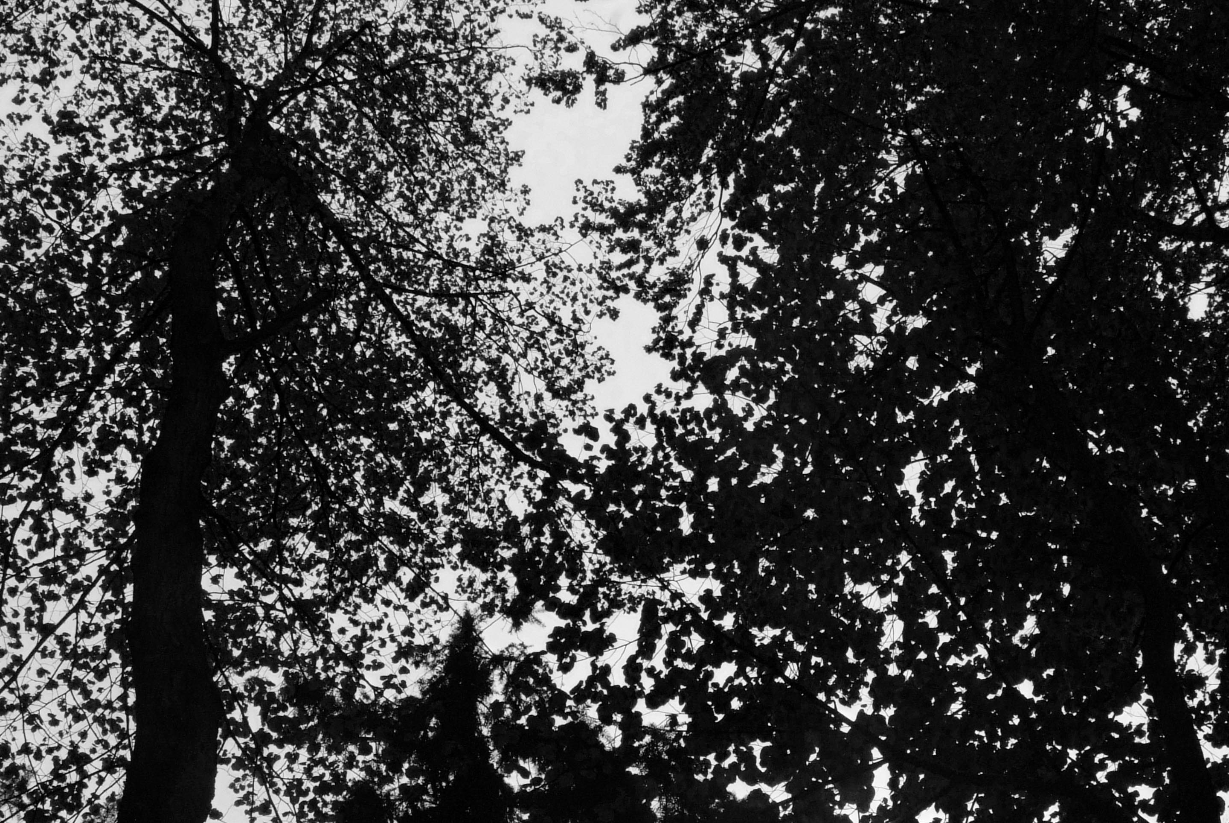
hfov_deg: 30.6
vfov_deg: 20.9
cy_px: 502
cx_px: 850
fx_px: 2221
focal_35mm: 65
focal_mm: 29
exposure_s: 1/1140
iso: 1600
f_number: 18
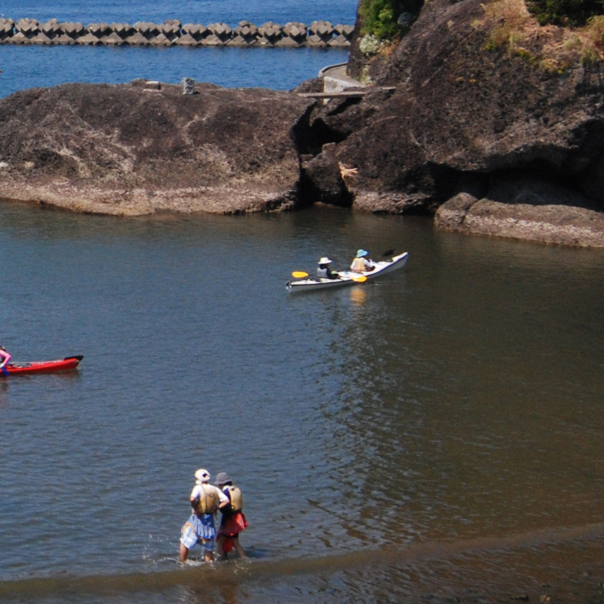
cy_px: 183
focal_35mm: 103
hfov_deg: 15.5
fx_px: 2026
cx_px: -320
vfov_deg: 16.9
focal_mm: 21
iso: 400
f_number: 7.1
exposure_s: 1/1250
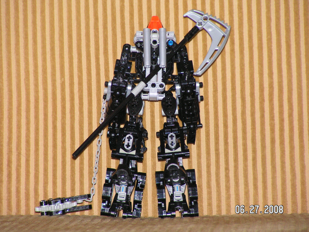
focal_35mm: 227
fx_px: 2026
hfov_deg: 8.7
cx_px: 154
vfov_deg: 6.5
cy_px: 116
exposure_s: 1/200
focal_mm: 37.9
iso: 200
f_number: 3.3
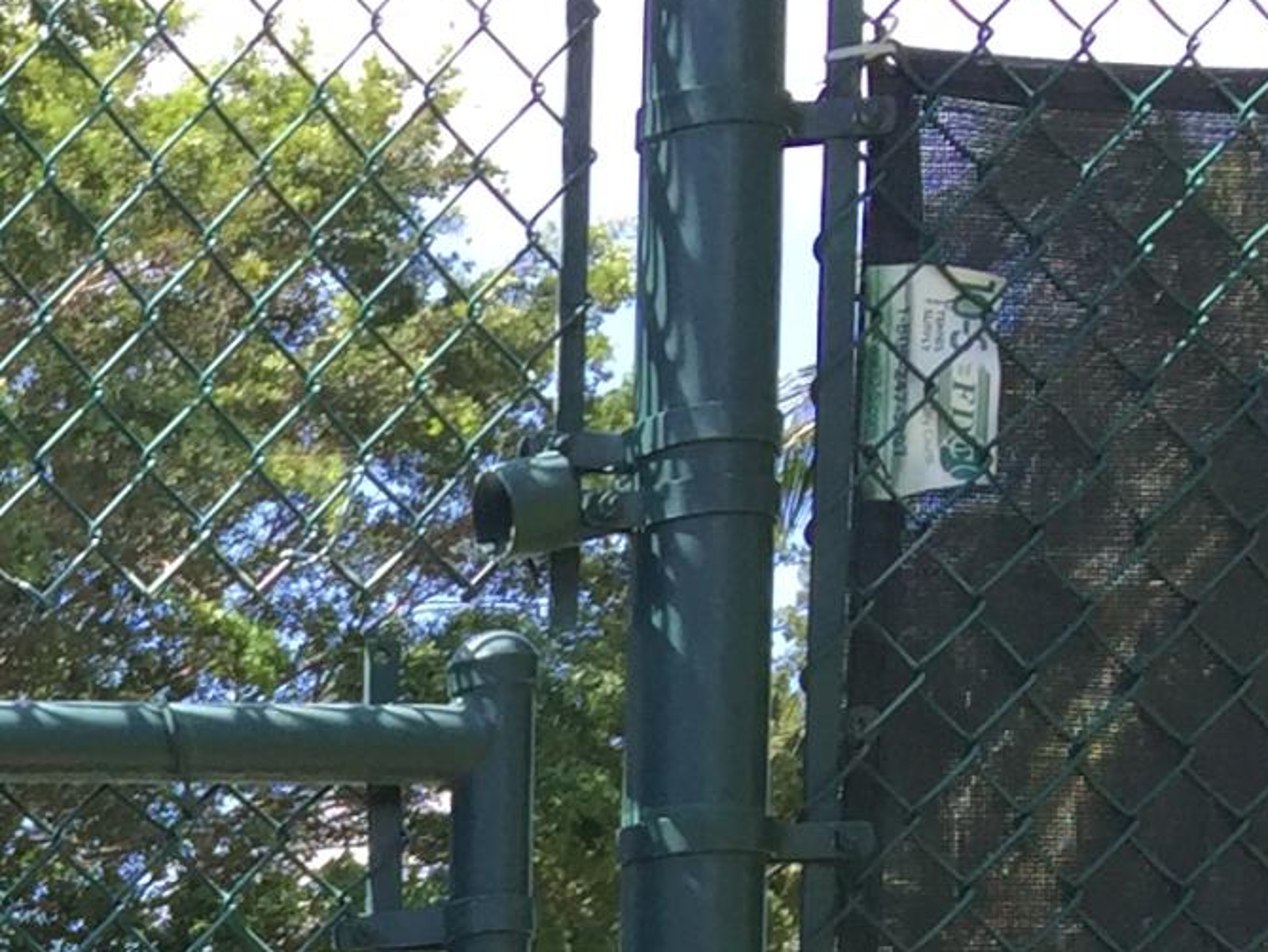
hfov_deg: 13.2
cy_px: 1938
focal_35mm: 130
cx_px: -1251
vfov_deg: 10.4
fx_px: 4763
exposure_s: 1/416
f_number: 2.2
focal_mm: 4.15
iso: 32
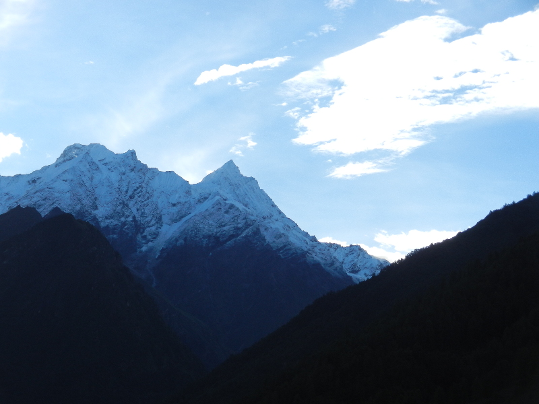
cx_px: 270
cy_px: 202
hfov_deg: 21.5
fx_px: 1417
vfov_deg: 16.2
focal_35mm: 91
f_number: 4.9
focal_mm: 16.3
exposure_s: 1/500
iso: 160
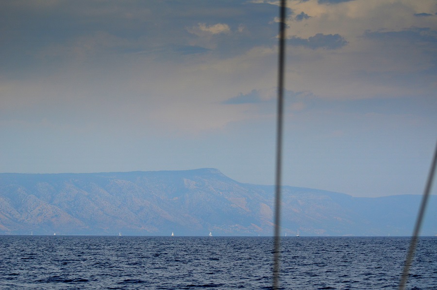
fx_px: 1272
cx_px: 218
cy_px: 145
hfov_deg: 19.5
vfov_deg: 13.0
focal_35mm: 105
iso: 640
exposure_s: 1/6400
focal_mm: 70
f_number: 4.5
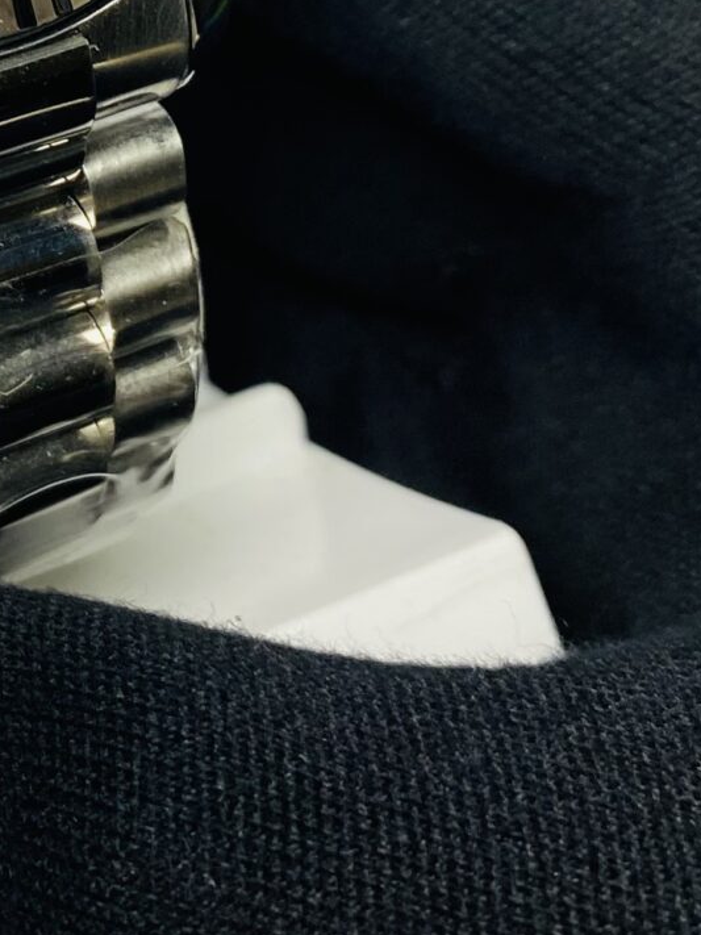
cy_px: -132
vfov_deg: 20.6
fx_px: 2431
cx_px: -326
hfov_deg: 15.3
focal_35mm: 90
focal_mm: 4.25
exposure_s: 1/101
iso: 32
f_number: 1.8
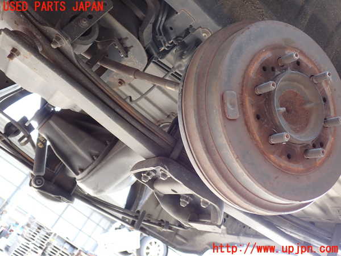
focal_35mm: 36
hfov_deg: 51.4
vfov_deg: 39.7
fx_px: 355
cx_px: 170
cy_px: 128
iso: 125
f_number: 2.5
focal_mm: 6.37
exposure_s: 1/80
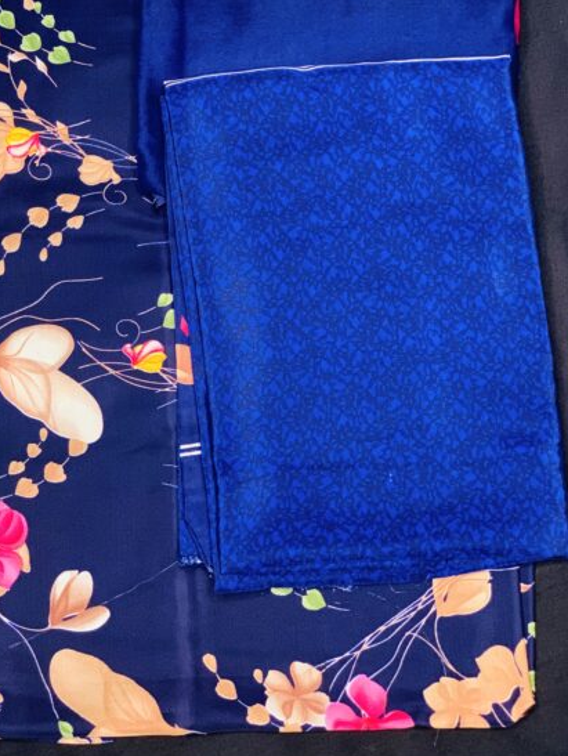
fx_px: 1661
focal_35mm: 76
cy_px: 220
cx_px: 166
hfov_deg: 19.3
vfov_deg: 25.4
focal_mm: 6
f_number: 2.4
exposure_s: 1/60
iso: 320
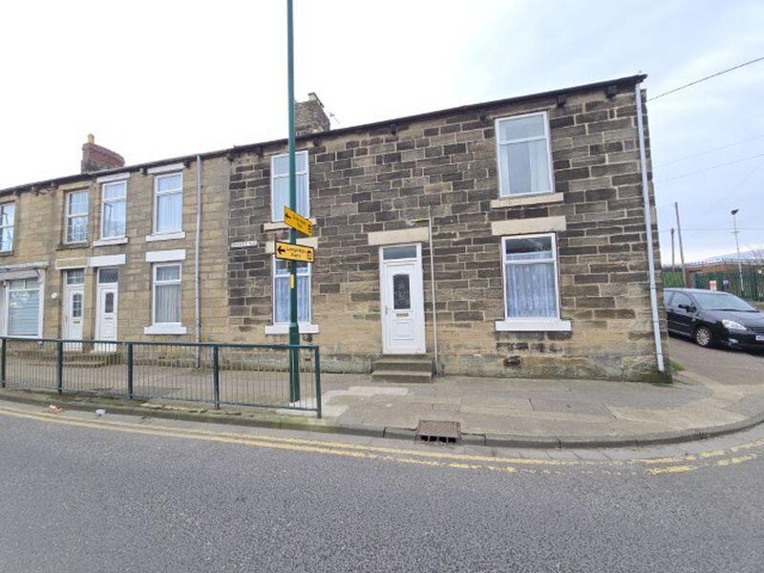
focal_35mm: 13
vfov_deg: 89.9
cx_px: 382
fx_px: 287
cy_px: 286
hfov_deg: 106.2
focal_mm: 2.2
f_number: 2.2
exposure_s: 1/100
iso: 100
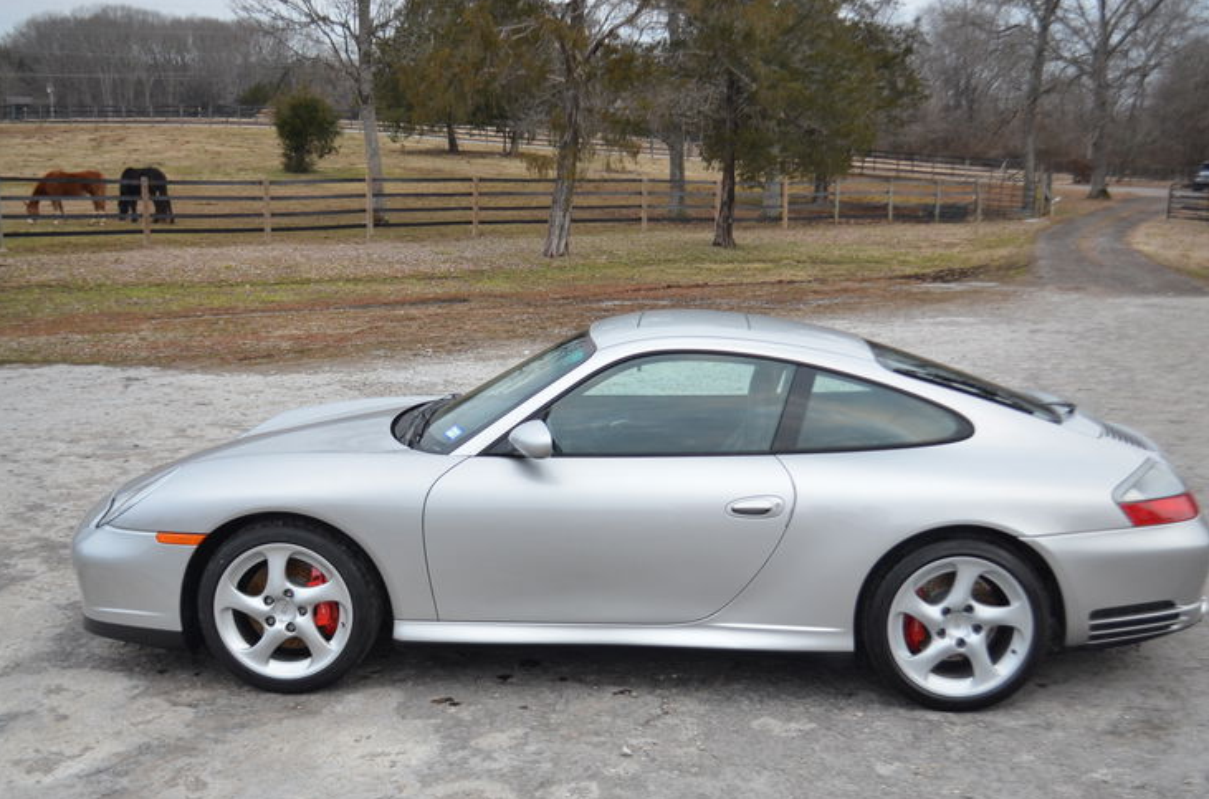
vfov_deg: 32.4
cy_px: 407
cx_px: 628
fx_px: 1373
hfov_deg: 47.5
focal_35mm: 41
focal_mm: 26
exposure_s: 1/60
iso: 800
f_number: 4.2
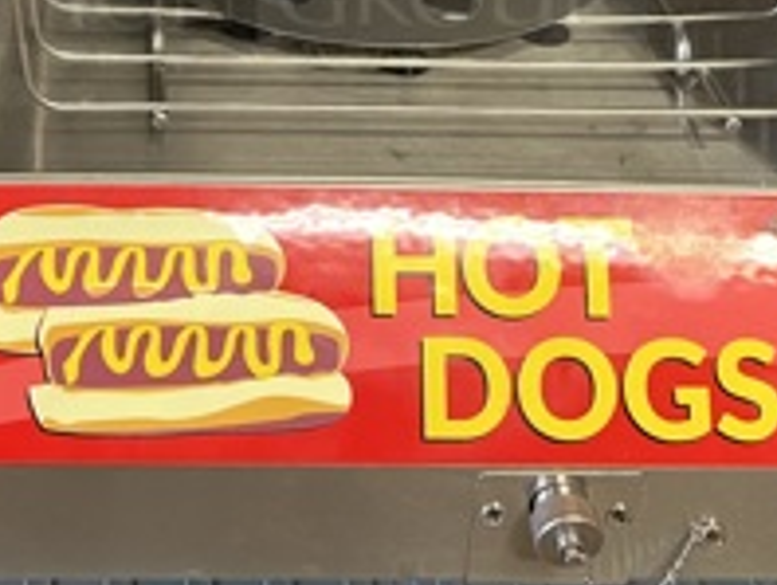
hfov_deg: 24.2
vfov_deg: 17.4
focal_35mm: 80
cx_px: 212
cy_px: -165
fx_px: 1798
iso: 250
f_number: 1.5
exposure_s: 1/60
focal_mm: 5.7
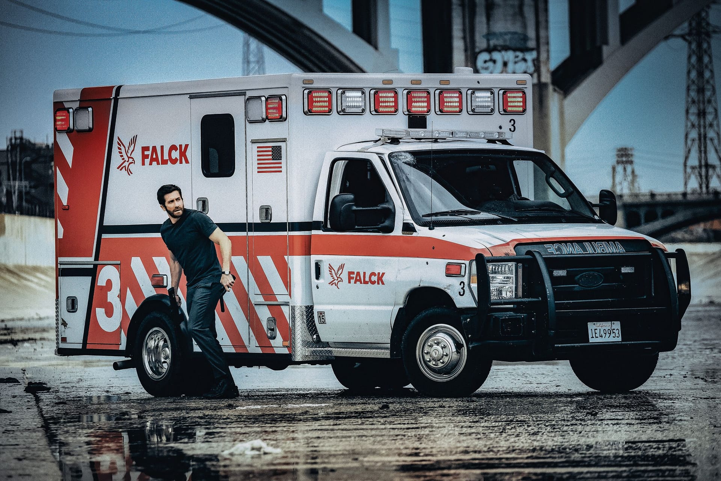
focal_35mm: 202
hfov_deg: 10.2
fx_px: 4045
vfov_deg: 6.8
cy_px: 240
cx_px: 360
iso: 1000
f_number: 4
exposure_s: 1/2500
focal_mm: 134.4
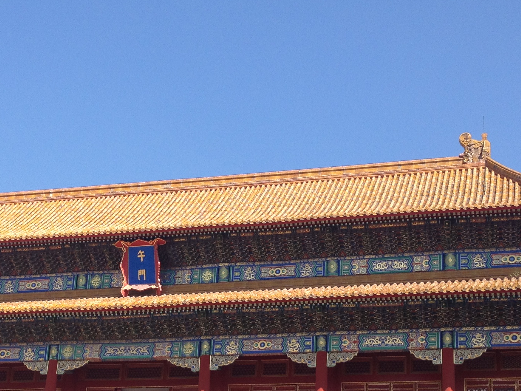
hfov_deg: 24.0
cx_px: 168
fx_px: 1219
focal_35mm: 81
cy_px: 288
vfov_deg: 18.1
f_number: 2.4
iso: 50
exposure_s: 1/812
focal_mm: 4.28
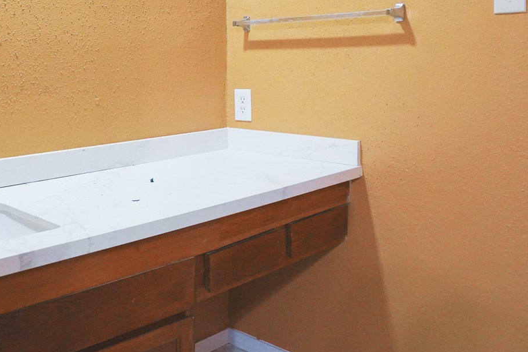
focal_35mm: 38
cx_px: 176
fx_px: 557
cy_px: 111
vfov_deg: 34.6
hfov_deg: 49.8
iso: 4000
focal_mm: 16
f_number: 4
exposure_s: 1/160
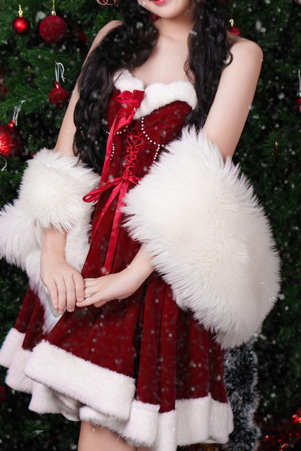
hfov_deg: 11.5
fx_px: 1492
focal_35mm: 119
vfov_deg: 17.2
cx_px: 170
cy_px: 162
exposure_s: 1/125
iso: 100
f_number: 3.5
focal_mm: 85
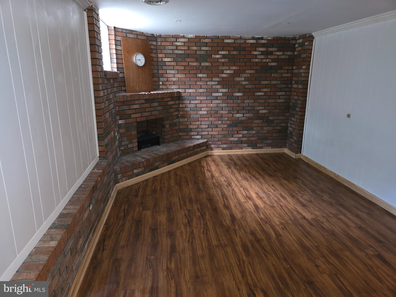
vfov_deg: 58.9
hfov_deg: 73.9
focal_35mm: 23
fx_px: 263
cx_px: 198
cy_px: 148
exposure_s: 1/12
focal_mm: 5.4
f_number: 1.8
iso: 200
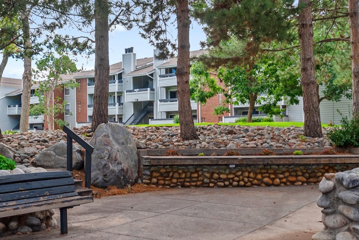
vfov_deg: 28.5
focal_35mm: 47
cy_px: 77
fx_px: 469
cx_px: 109
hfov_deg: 41.1
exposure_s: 1/100
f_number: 4.5
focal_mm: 20
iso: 200
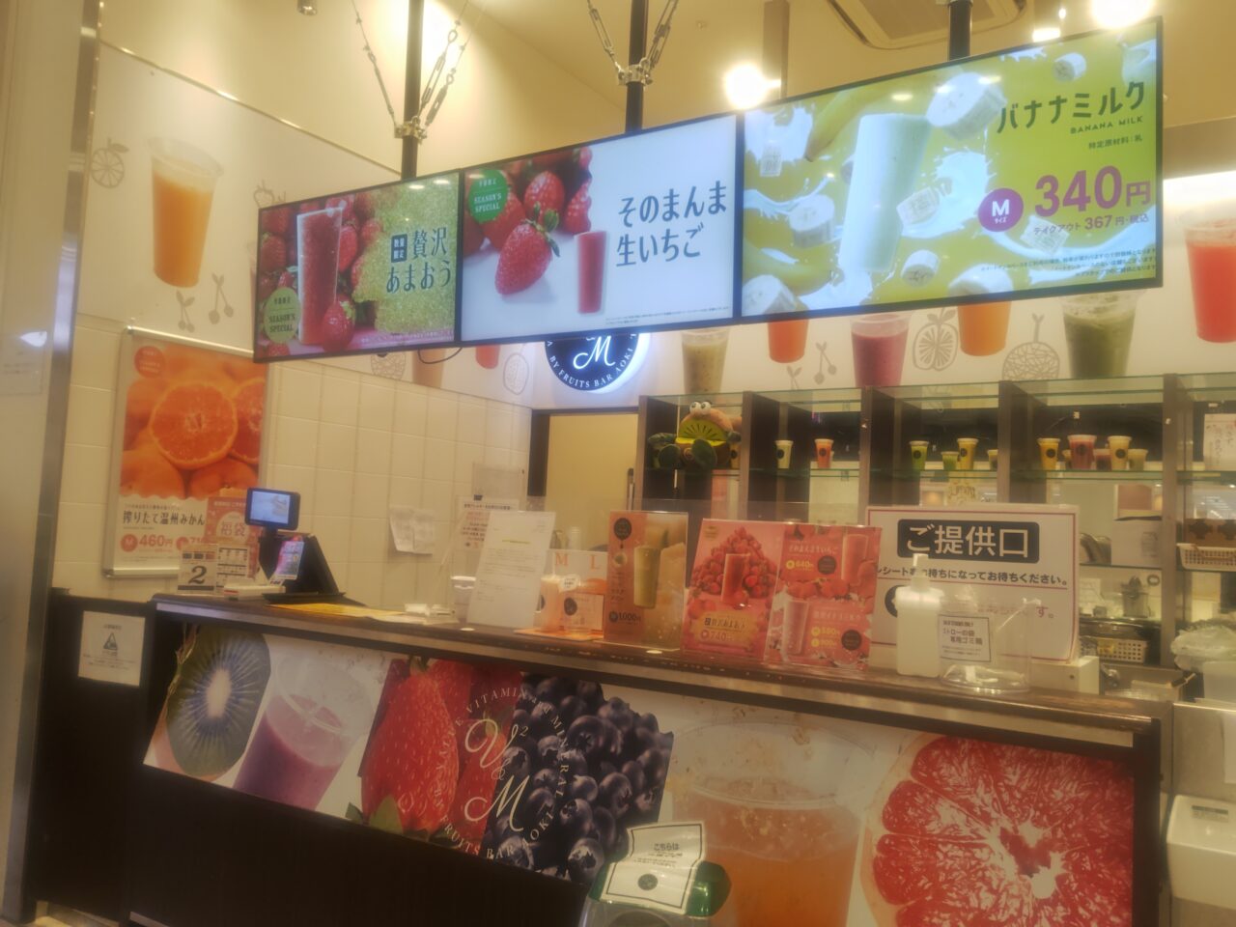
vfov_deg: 58.9
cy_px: 464
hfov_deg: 73.9
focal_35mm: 23
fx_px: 821
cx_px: 618
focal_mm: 5.56
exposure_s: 1/100
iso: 157
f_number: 1.9
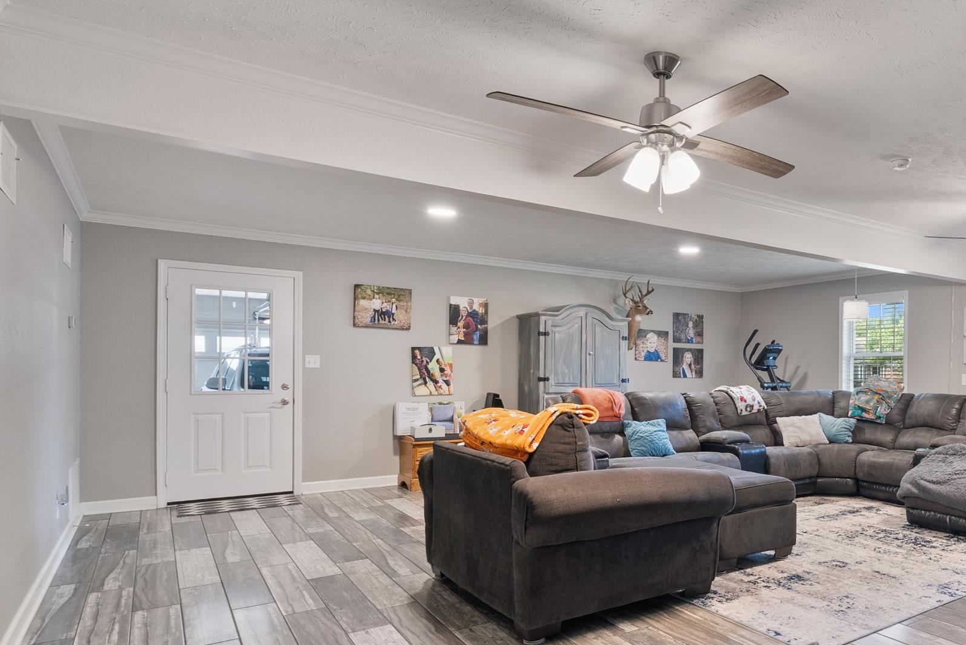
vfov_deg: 51.2
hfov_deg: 67.1
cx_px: 721
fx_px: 671
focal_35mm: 25
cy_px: 361
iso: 250
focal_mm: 16
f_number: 9
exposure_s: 1.3
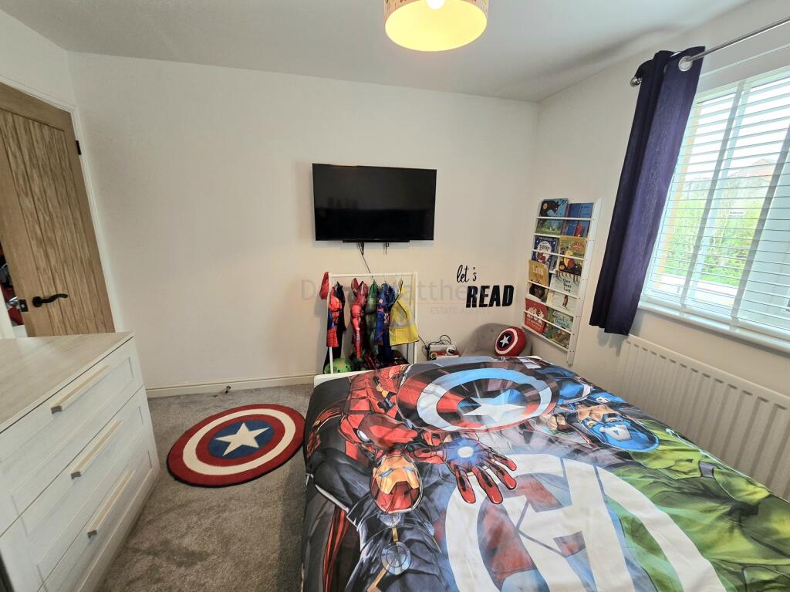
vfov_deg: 89.9
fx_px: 297
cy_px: 296
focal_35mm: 13
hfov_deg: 106.2
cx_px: 395
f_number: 2.2
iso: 80
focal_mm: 2.2
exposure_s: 1/50
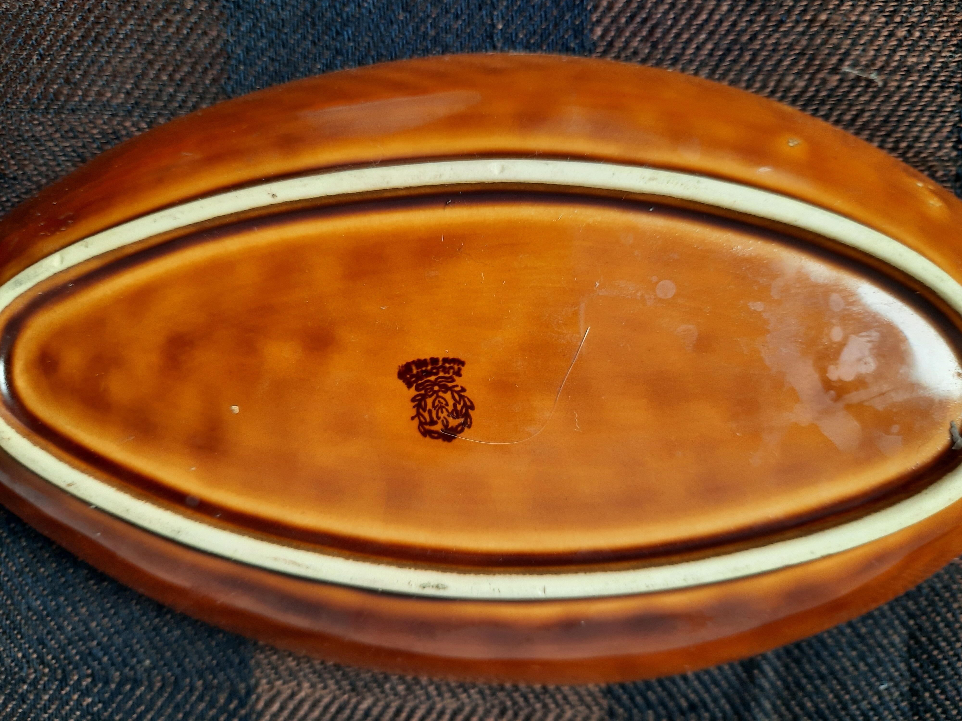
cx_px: 481
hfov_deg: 69.4
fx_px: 695
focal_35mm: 25
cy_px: 360
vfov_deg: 54.9
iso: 125
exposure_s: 1/50
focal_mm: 4.6
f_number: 2
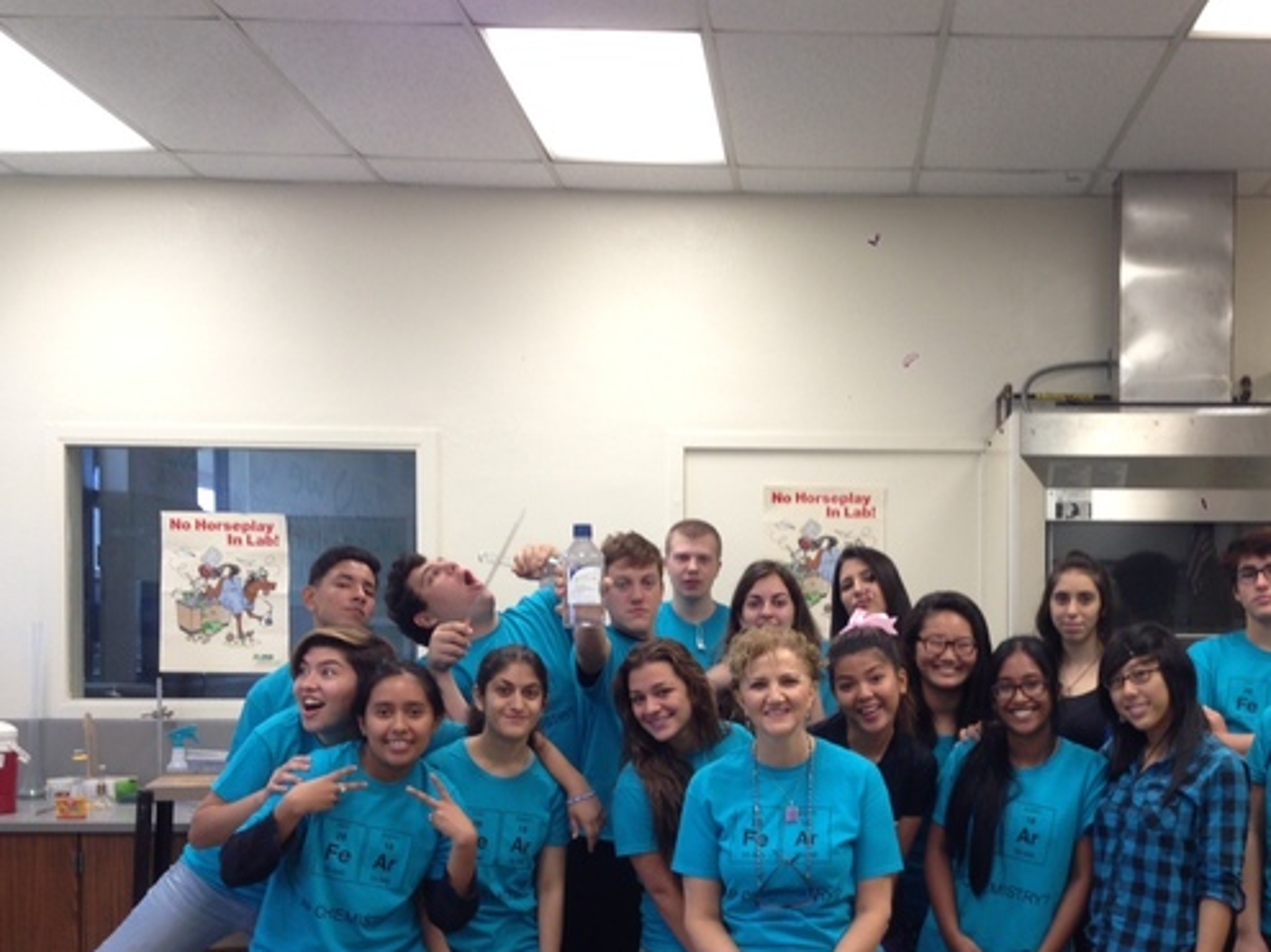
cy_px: 677
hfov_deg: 39.1
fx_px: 1762
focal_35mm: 48
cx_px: 863
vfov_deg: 29.9
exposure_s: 1/20
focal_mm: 4.12
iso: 64
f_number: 2.4
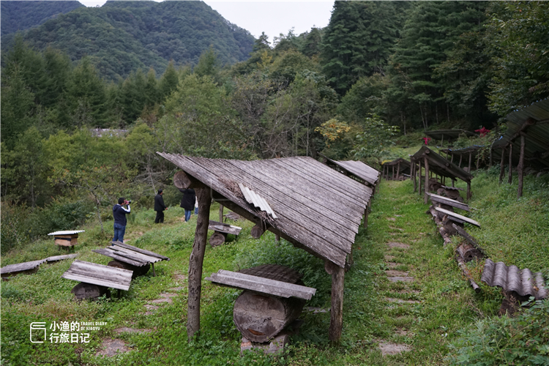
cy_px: 183
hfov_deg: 54.4
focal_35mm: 35
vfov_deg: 37.9
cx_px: 274
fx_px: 534
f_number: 4
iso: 1250
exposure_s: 1/160
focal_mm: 35
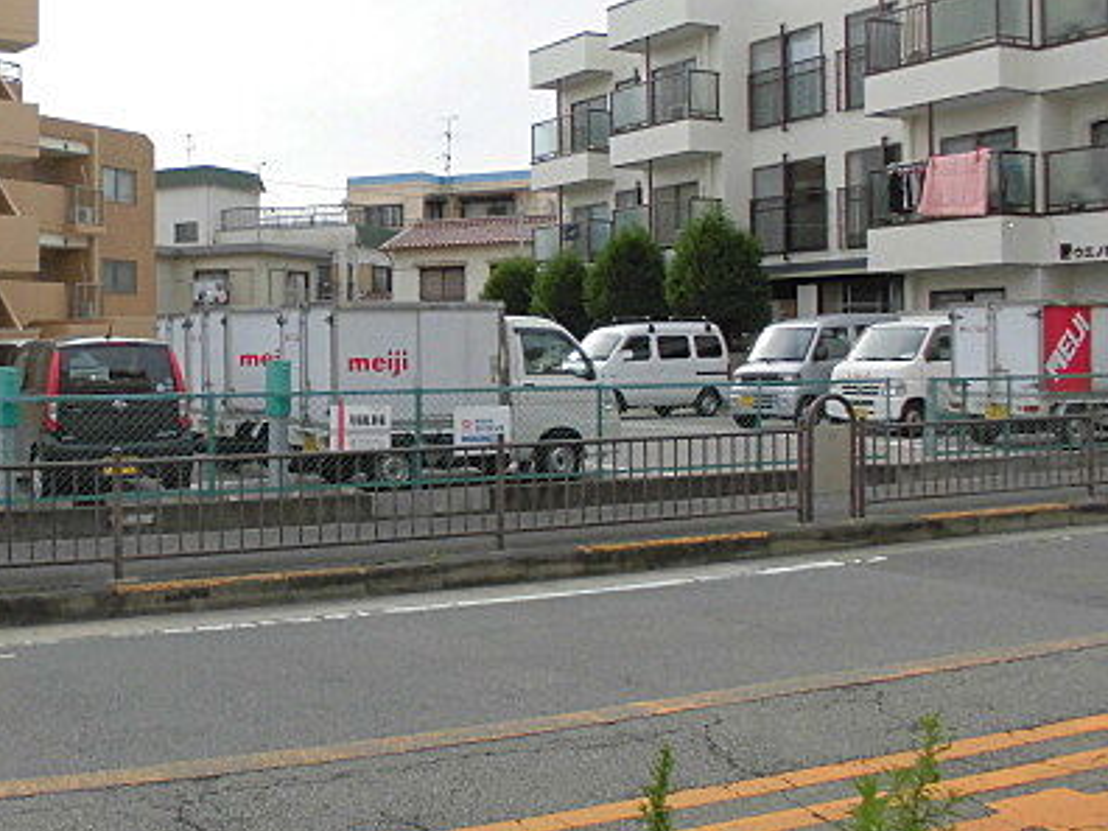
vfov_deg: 34.3
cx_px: 260
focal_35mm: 42
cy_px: 353
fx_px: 1344
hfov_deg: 43.2
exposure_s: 1/400
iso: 100
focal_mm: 4.6
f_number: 3.5
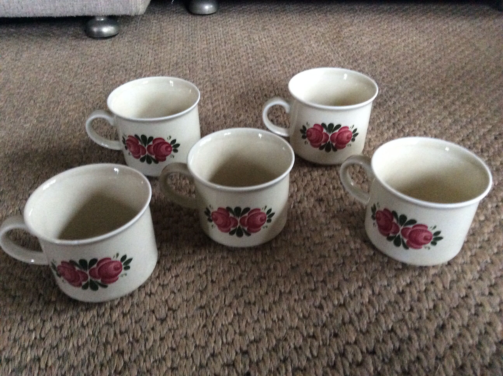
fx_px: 464
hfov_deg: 56.9
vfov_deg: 44.1
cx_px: 252
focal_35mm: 32
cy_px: 188
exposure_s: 1/17
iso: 320
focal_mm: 3.3
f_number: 2.4
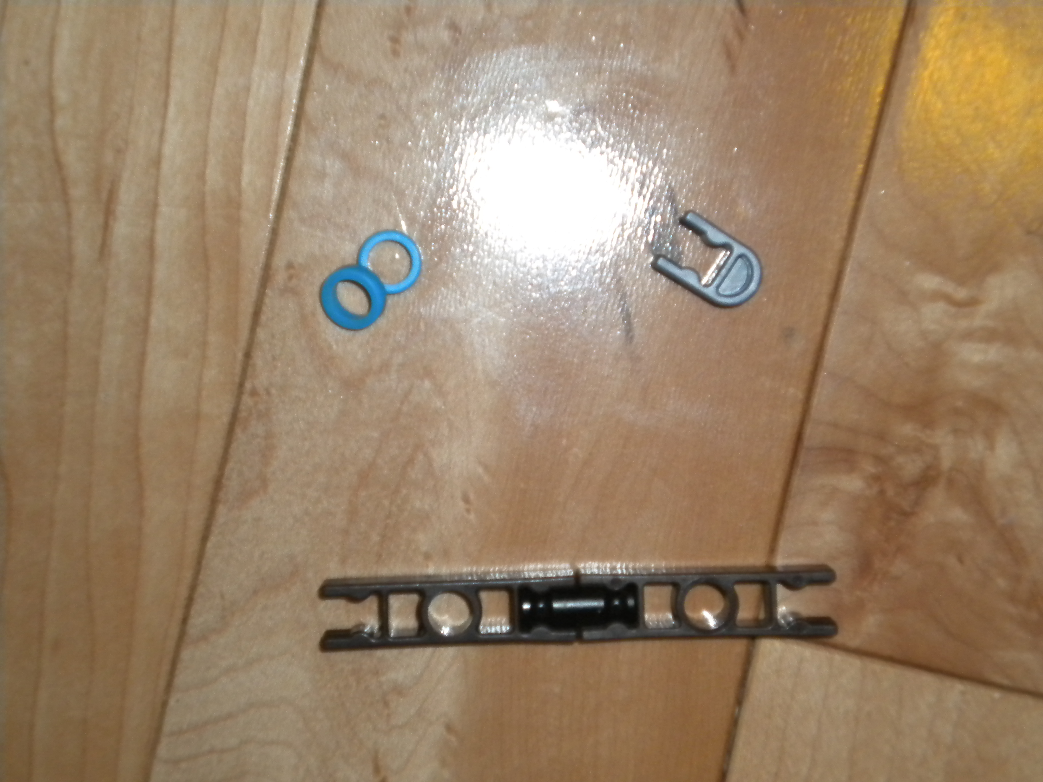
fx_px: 2049
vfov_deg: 21.6
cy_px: 391
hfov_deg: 28.6
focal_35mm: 68
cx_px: 522
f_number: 4.6
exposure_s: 1/60
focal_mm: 12.3
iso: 400
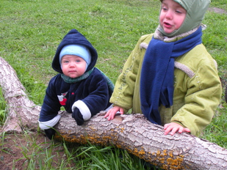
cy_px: 86
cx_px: 125
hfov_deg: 30.2
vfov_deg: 22.9
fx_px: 420
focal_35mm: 64
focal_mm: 7.7
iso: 173
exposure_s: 1/57.1
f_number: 4
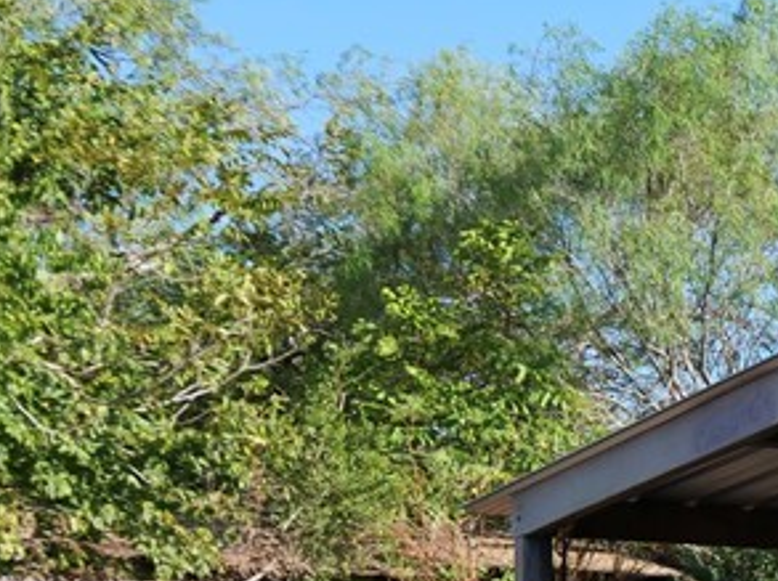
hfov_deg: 17.2
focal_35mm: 98
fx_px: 2200
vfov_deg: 14.4
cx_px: 1306
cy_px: 748
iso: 200
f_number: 6.3
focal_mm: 14
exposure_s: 1/400
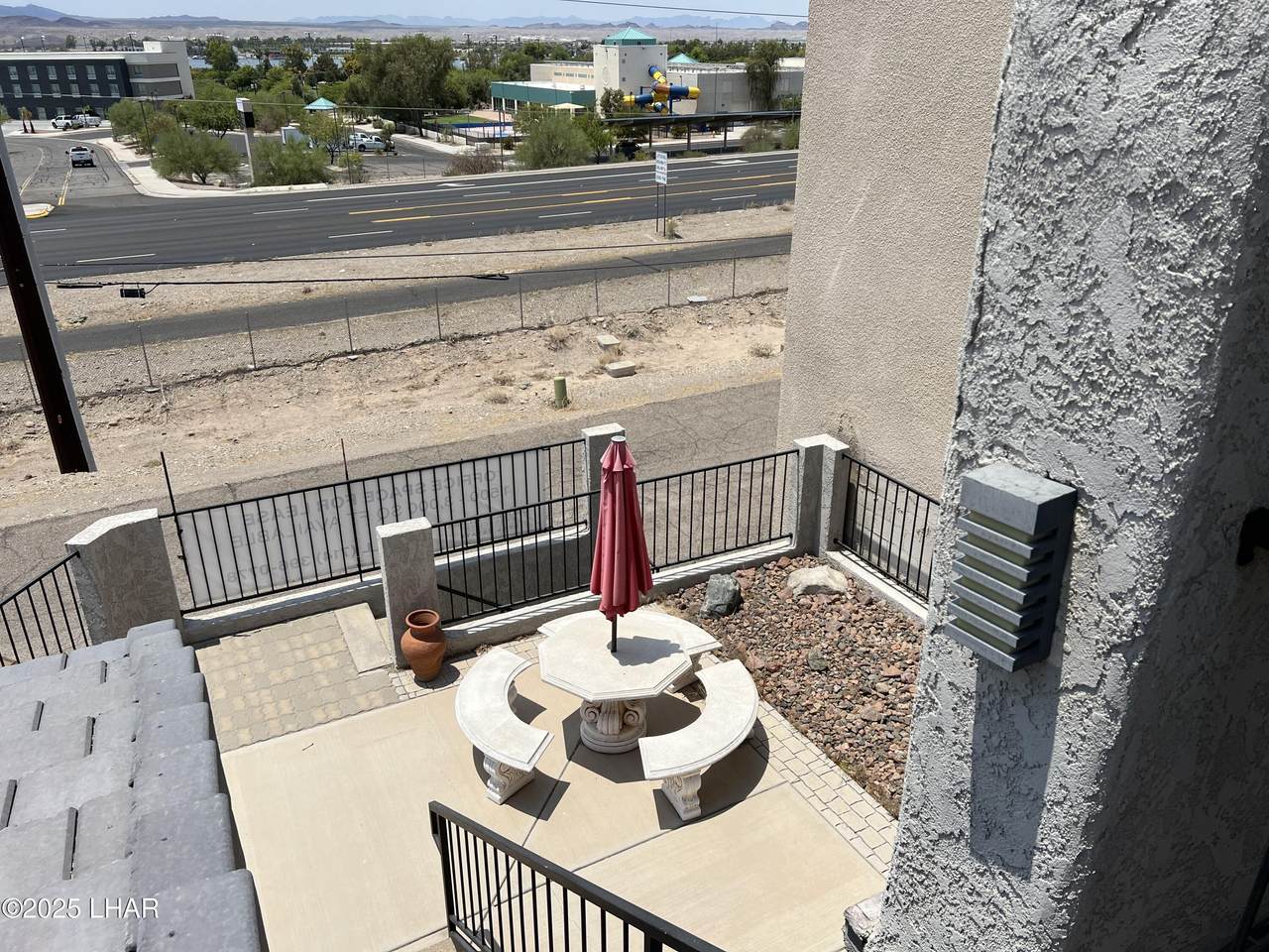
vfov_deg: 53.1
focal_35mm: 26
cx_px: 634
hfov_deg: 67.3
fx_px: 953
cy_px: 476
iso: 50
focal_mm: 5.7
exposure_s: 1/8000
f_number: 1.5
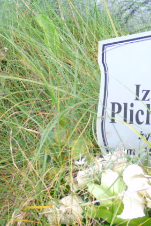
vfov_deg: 12.1
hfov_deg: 8.0
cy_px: 128
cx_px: 164
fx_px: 1069
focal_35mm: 170
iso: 80
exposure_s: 1/30
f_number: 4.4
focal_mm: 19
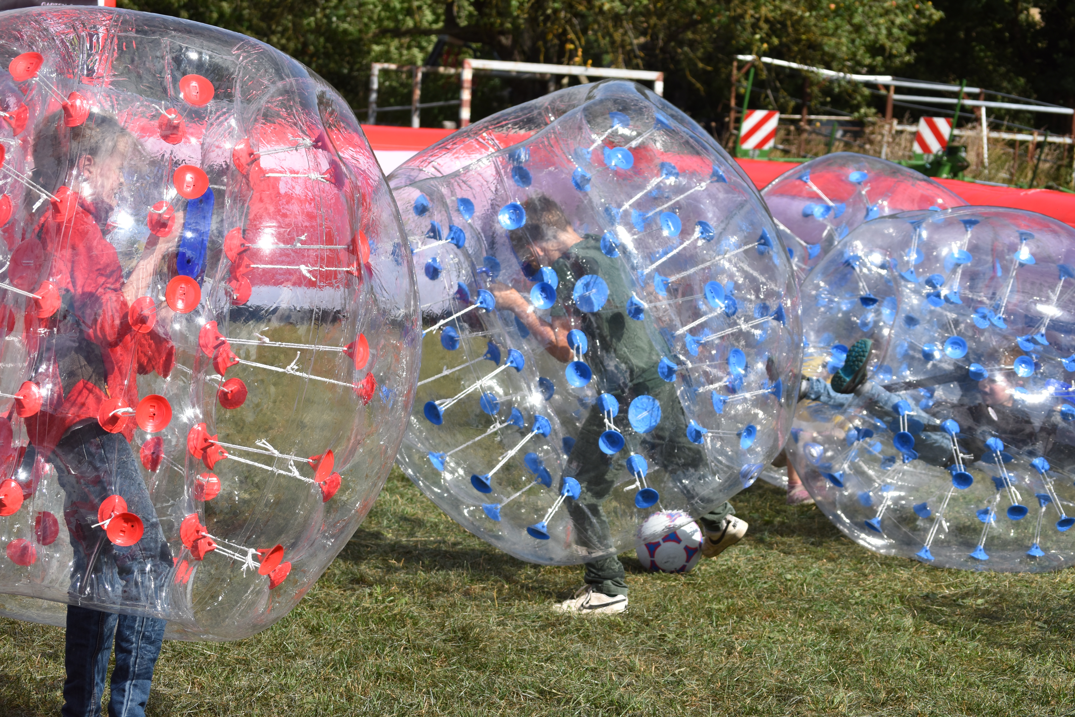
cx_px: 538
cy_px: 358
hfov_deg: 21.9
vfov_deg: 14.7
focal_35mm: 93
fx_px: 2777
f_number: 8
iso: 100
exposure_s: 1/500
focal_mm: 62
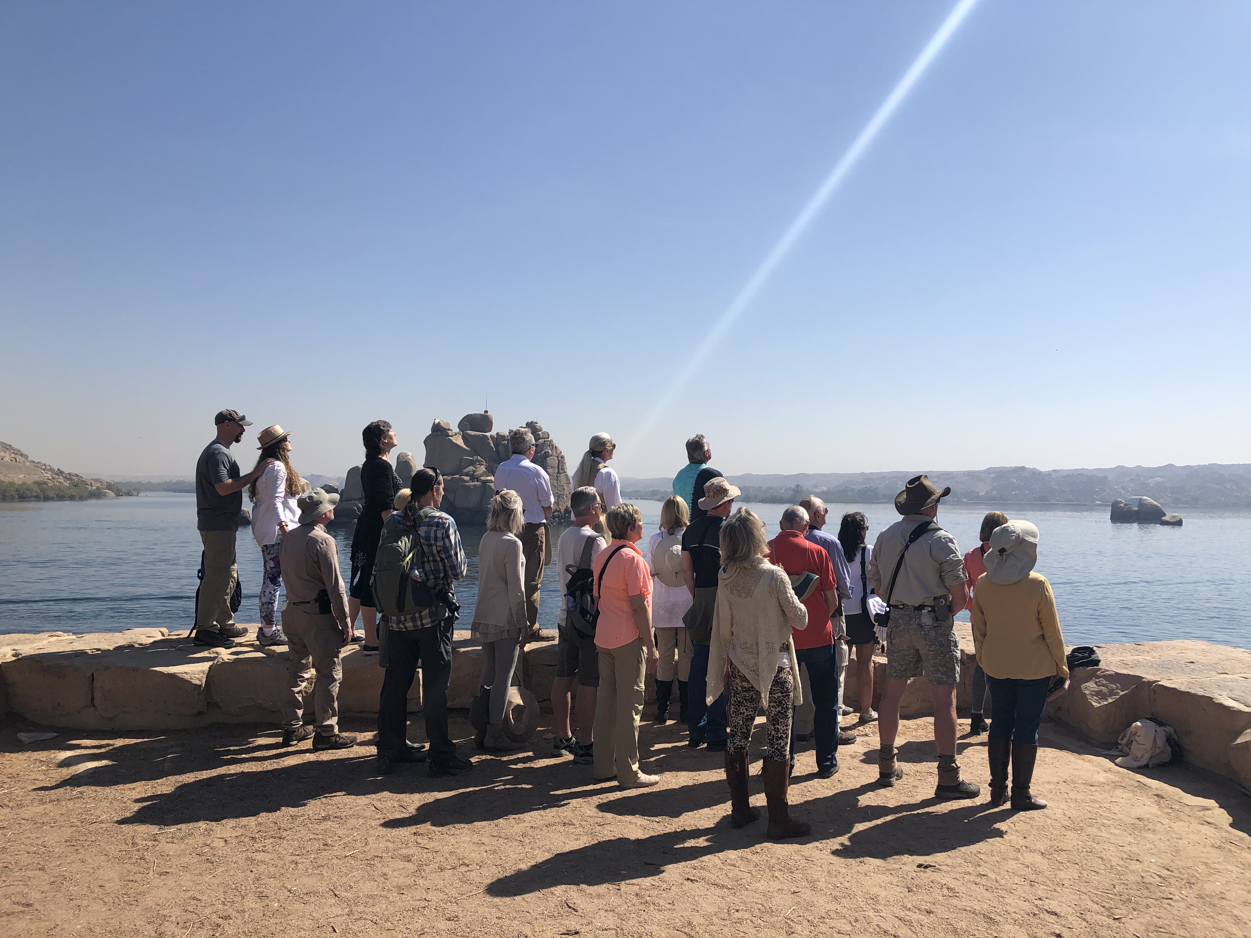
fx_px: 1012
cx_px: 626
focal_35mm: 28
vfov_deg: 49.7
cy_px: 469
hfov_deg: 63.4
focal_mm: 3.99
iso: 25
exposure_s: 1/3436
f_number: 1.8
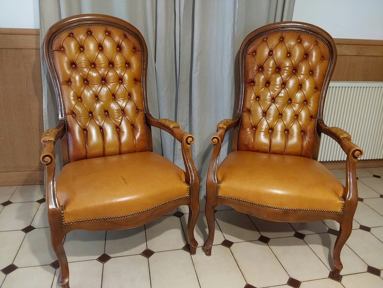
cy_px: 144
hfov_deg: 63.4
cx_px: 192
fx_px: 310
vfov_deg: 49.7
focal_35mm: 28
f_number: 1.9
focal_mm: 2.91
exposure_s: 1/25
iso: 250
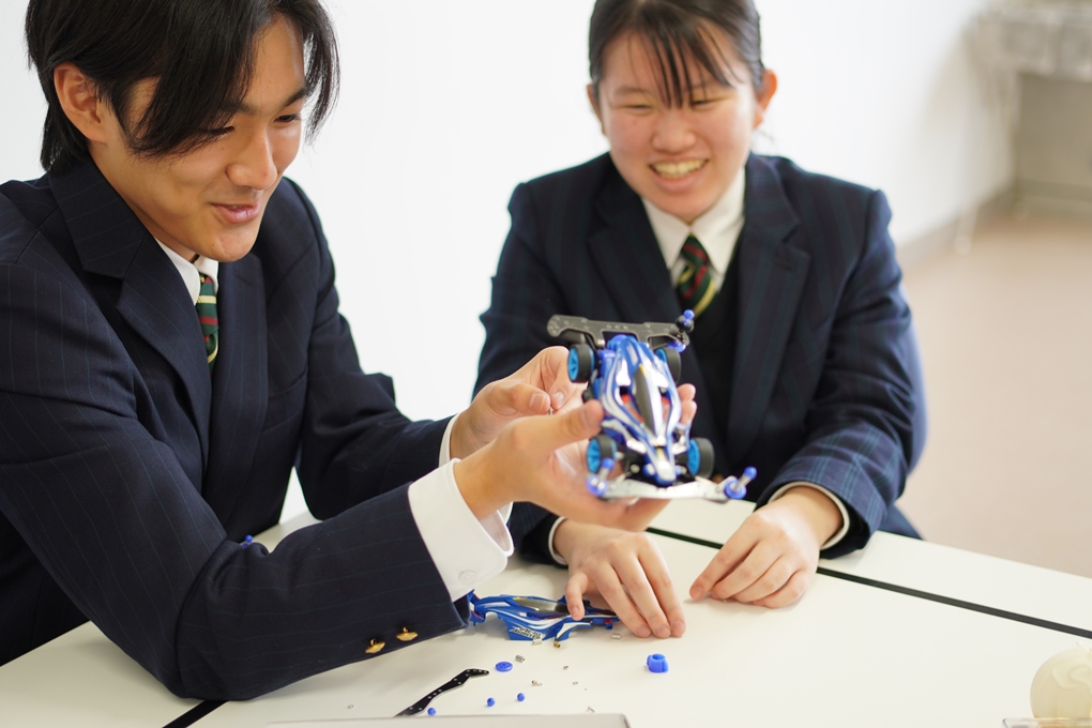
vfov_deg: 25.8
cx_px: 546
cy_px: 364
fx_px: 1592
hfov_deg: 37.9
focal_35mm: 52
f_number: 1.8
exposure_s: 1/125
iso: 160
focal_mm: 35
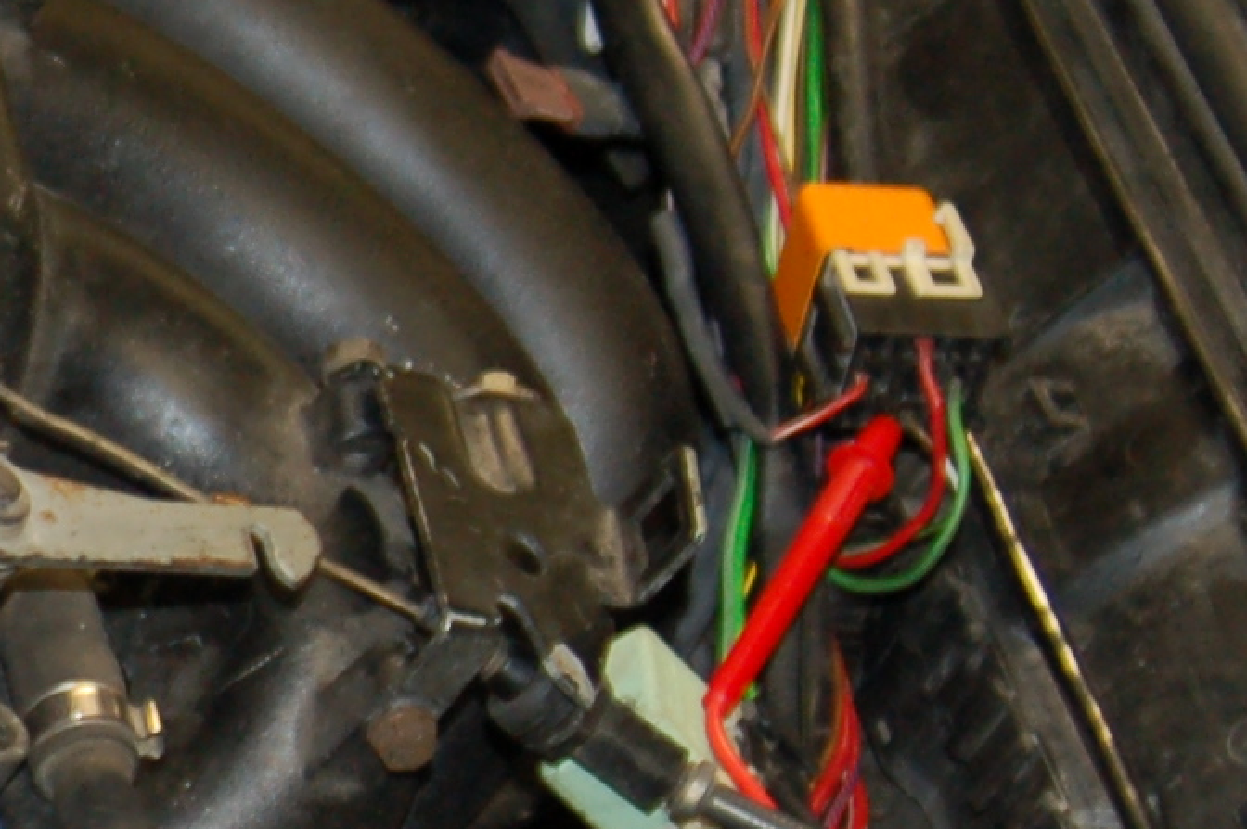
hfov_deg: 10.2
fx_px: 6507
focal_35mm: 188
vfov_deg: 7.3
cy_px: 916
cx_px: -1121
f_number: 3.3
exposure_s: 1/60
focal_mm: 28
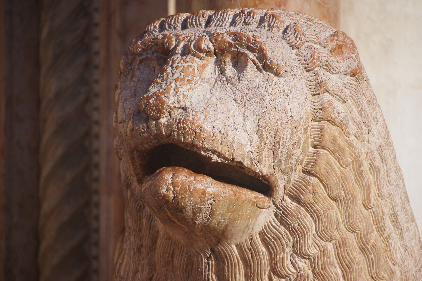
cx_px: 211
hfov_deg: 4.6
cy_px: 140
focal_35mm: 450
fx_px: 5275
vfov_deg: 3.1
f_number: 6.3
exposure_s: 1/400
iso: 400
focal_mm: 300
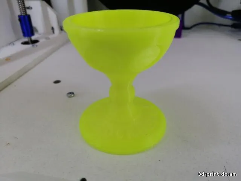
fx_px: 188
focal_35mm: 27
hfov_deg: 65.3
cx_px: 120
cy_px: 90
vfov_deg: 51.4
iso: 200
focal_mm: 3.88
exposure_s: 1/60
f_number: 1.8
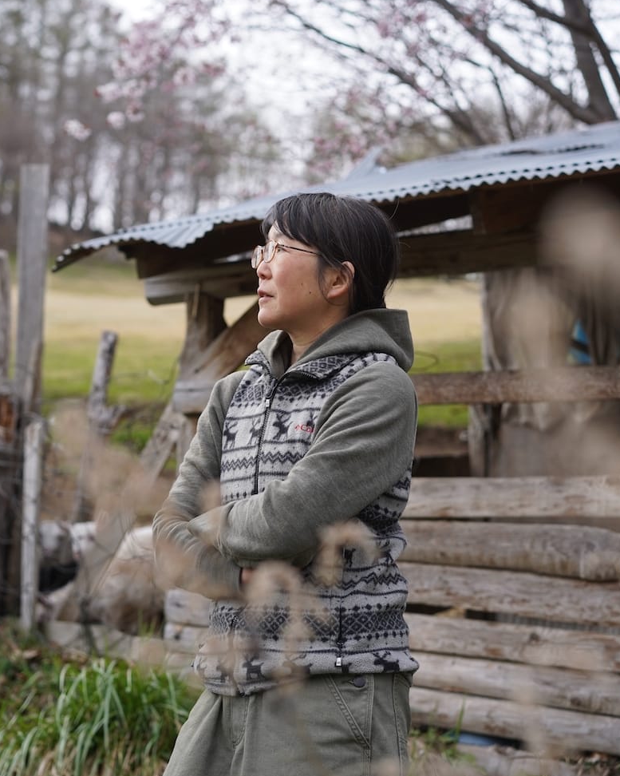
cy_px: 366
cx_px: 306
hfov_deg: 22.5
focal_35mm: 68
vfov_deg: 27.9
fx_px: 1560
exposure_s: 1/800
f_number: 3.2
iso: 250
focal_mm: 55
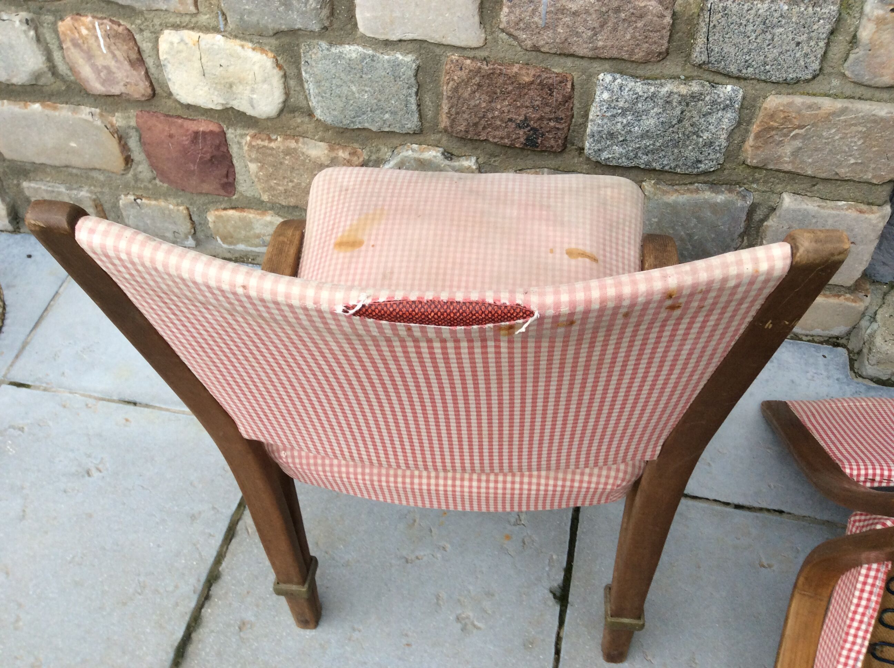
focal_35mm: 32
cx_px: 447
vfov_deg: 44.1
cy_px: 334
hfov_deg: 56.9
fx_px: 825
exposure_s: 1/50
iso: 50
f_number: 2.4
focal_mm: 3.3
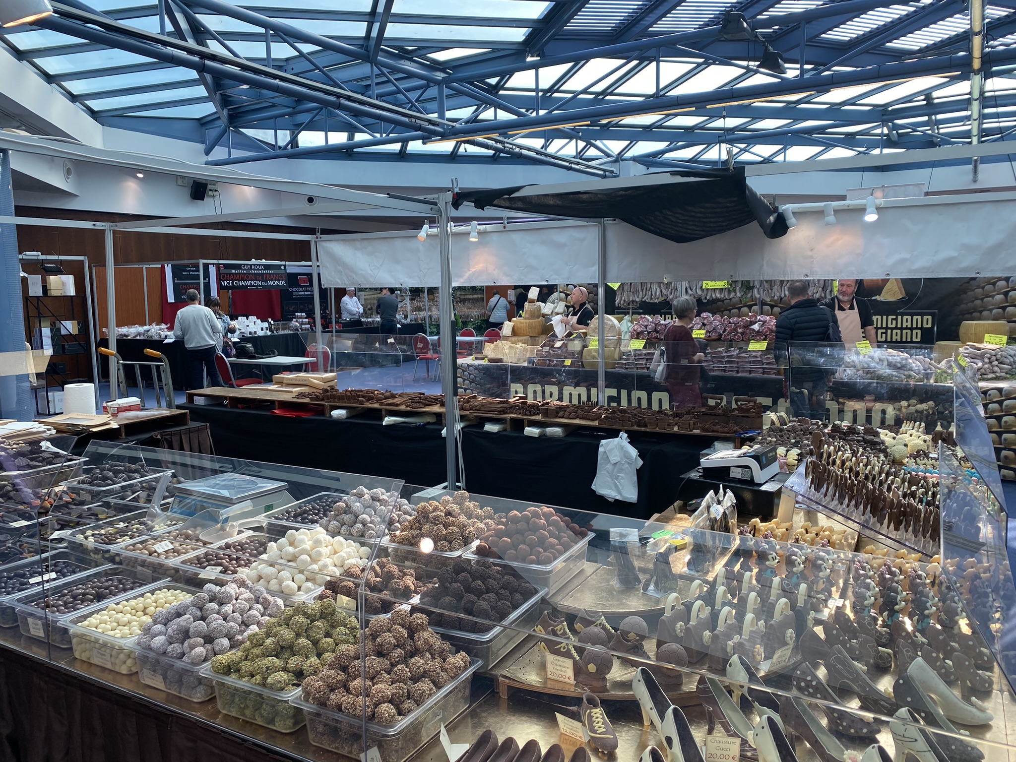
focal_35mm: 26
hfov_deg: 67.3
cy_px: 381
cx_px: 508
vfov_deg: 53.1
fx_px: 763
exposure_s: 1/283
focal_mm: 4.25
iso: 32
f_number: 1.8
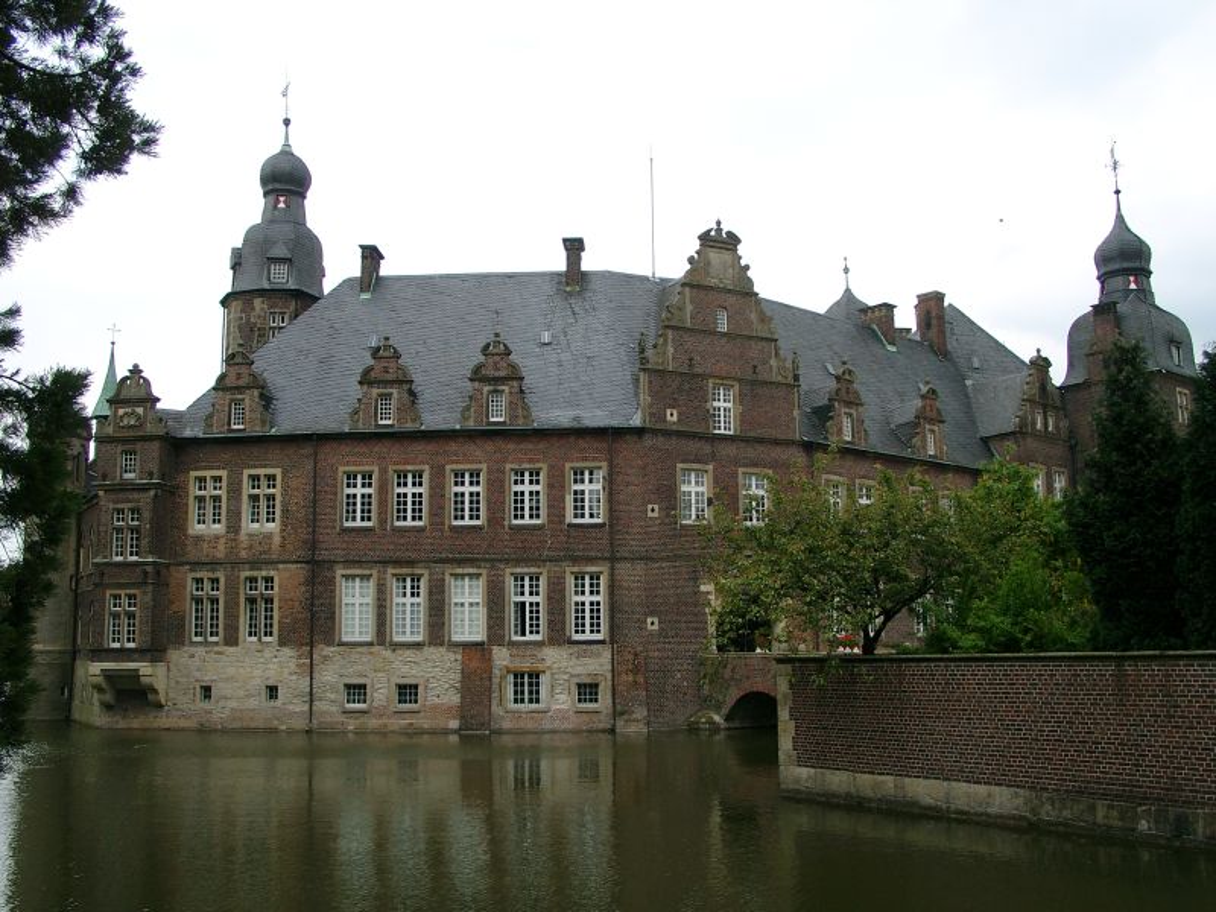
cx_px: 608
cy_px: 456
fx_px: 1194
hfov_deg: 54.0
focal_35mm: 34
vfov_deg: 41.8
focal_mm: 7.13
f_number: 4
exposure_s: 1/304
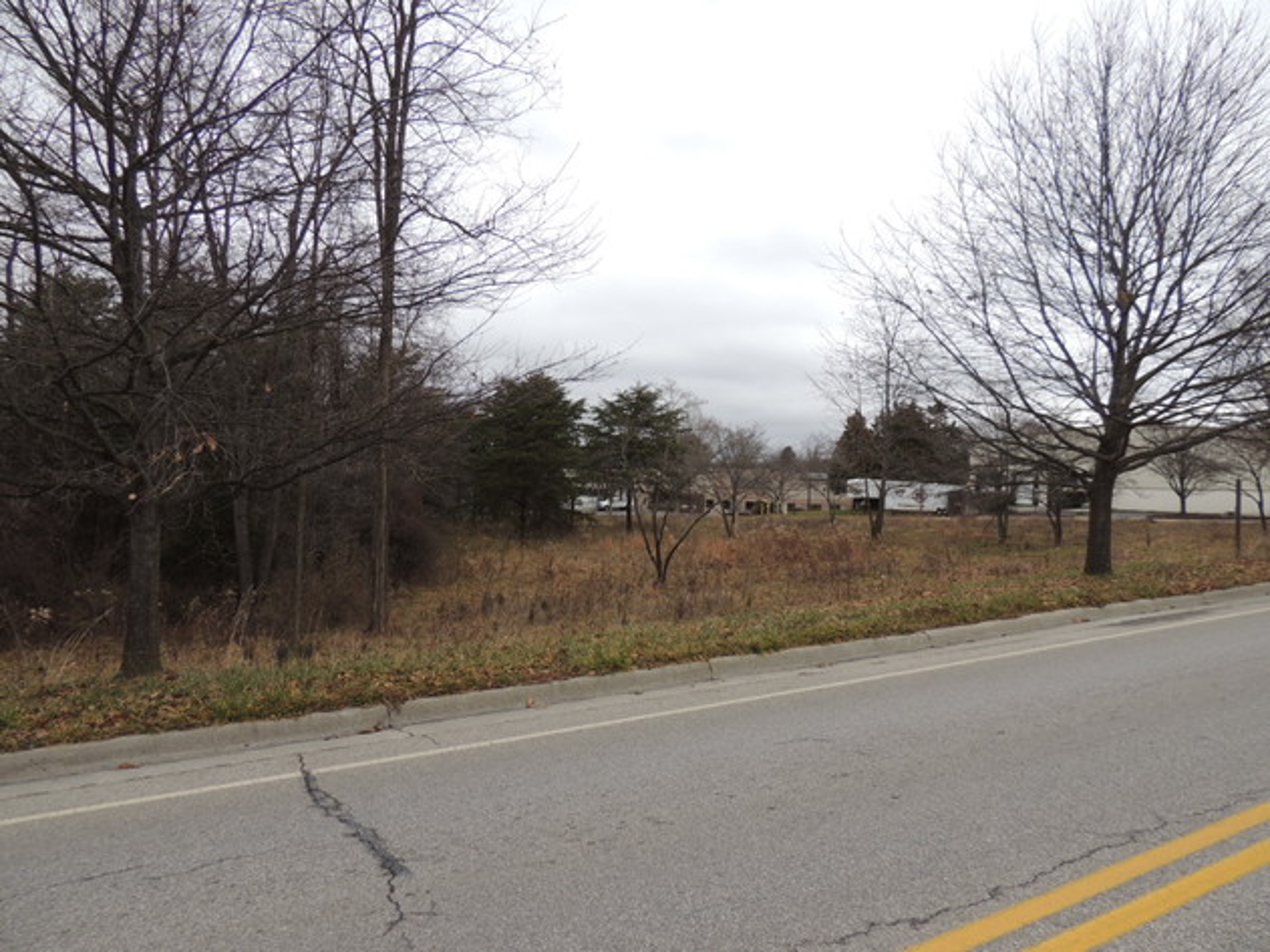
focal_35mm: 24
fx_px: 880
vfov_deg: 56.8
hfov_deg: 71.6
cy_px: 476
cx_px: 635
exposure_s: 1/320
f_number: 3
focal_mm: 4.3
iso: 100
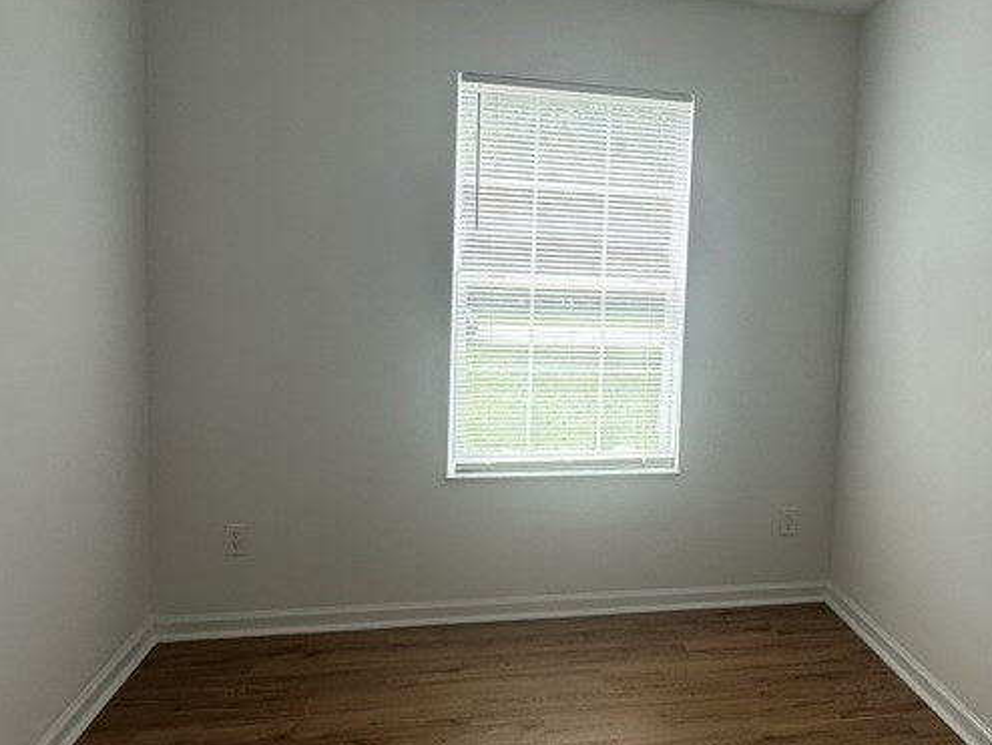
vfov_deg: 48.2
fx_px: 831
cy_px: 327
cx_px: 673
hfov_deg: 60.0
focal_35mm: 29
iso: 50
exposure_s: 1/99
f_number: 2.2
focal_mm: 2.22
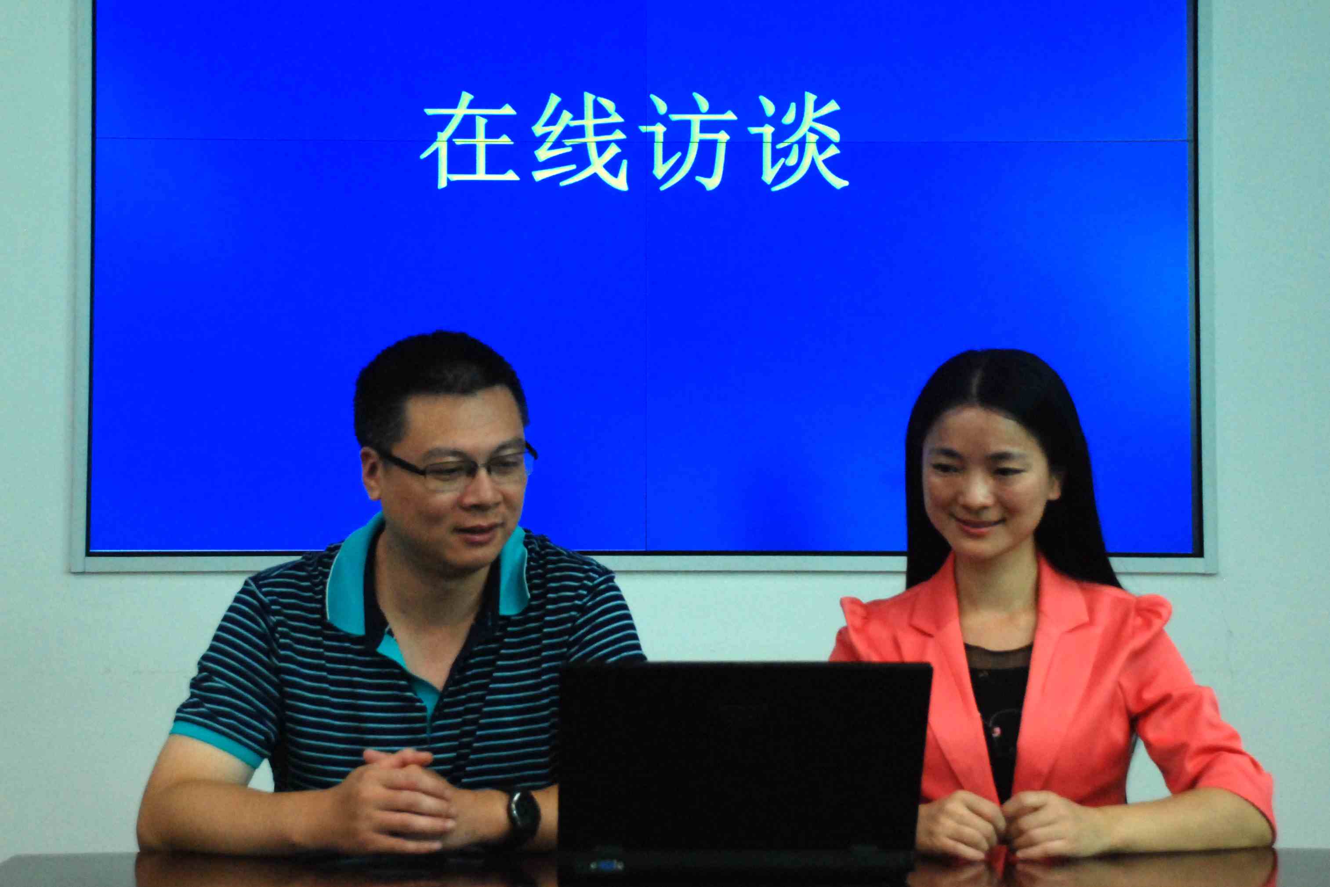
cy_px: 444
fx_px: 2216
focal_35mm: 60
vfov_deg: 22.6
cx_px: 665
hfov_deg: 33.4
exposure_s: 1/60
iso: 1000
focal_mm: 40
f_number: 4.5
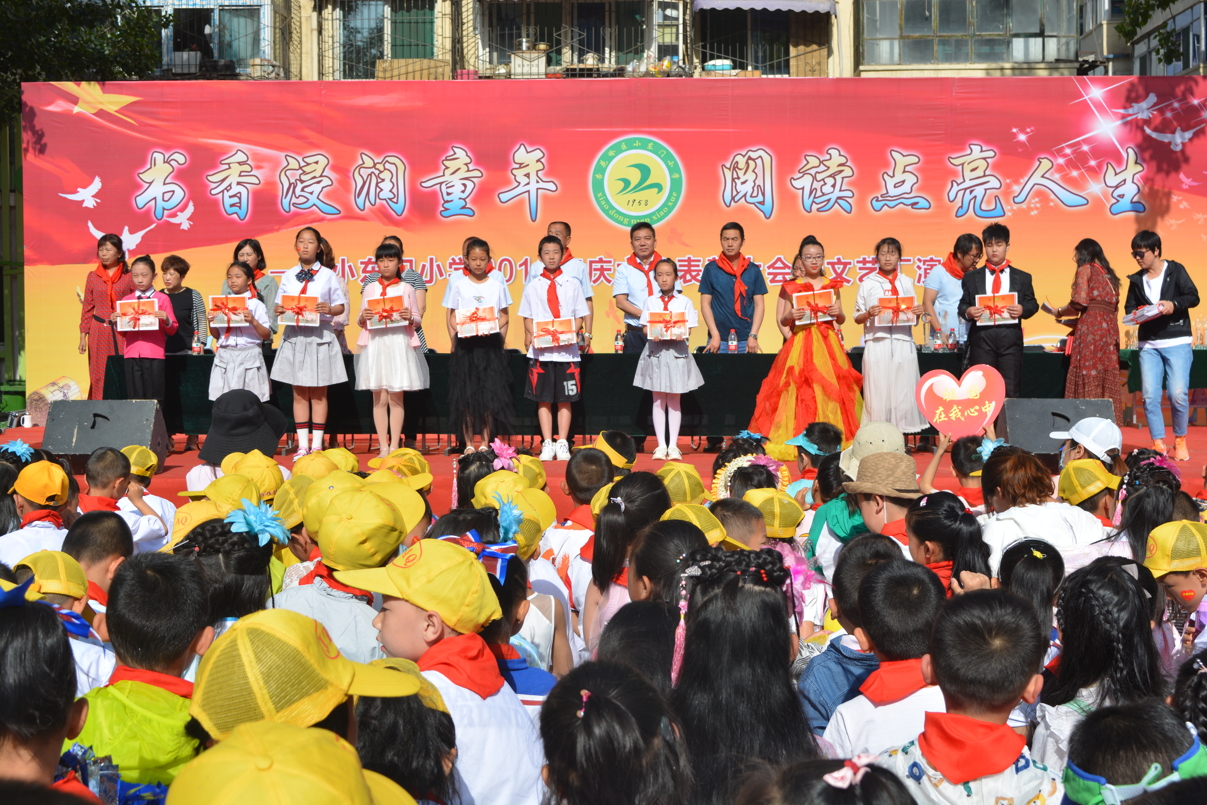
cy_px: 402
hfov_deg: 38.9
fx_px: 1710
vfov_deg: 26.5
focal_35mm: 51
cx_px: 604
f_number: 9
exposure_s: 1/320
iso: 100
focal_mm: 34
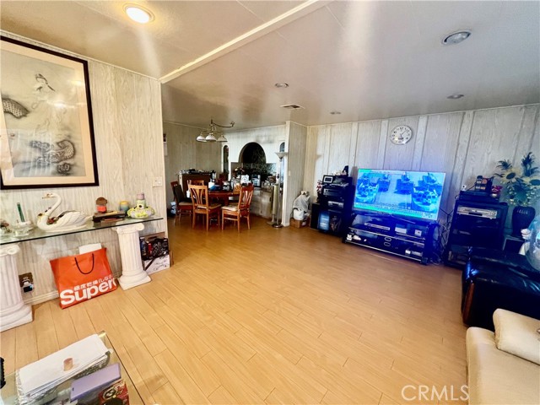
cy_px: 202
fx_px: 203
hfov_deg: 106.2
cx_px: 270
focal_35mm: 13
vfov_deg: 89.9
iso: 125
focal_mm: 1.57
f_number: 1.8
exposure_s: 1/60
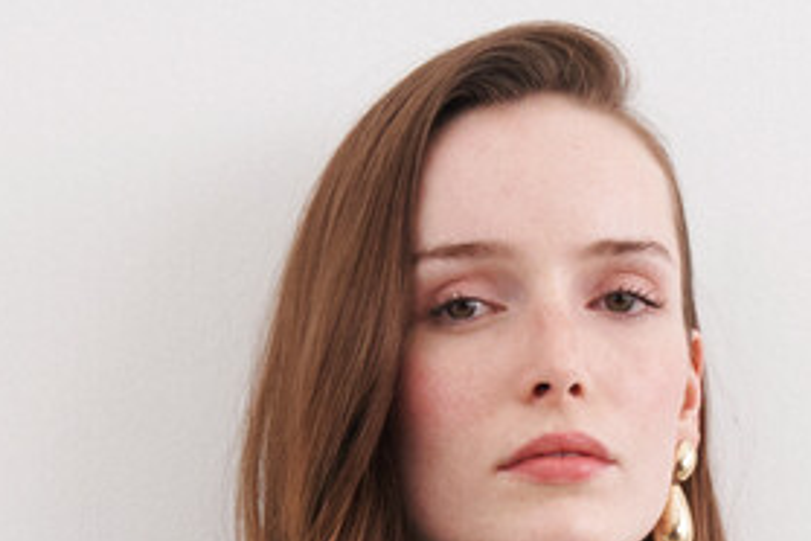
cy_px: 2123
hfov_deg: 8.4
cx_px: 753
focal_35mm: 245
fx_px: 5519
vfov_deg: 5.0
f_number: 11
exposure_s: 1/160
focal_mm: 38
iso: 400
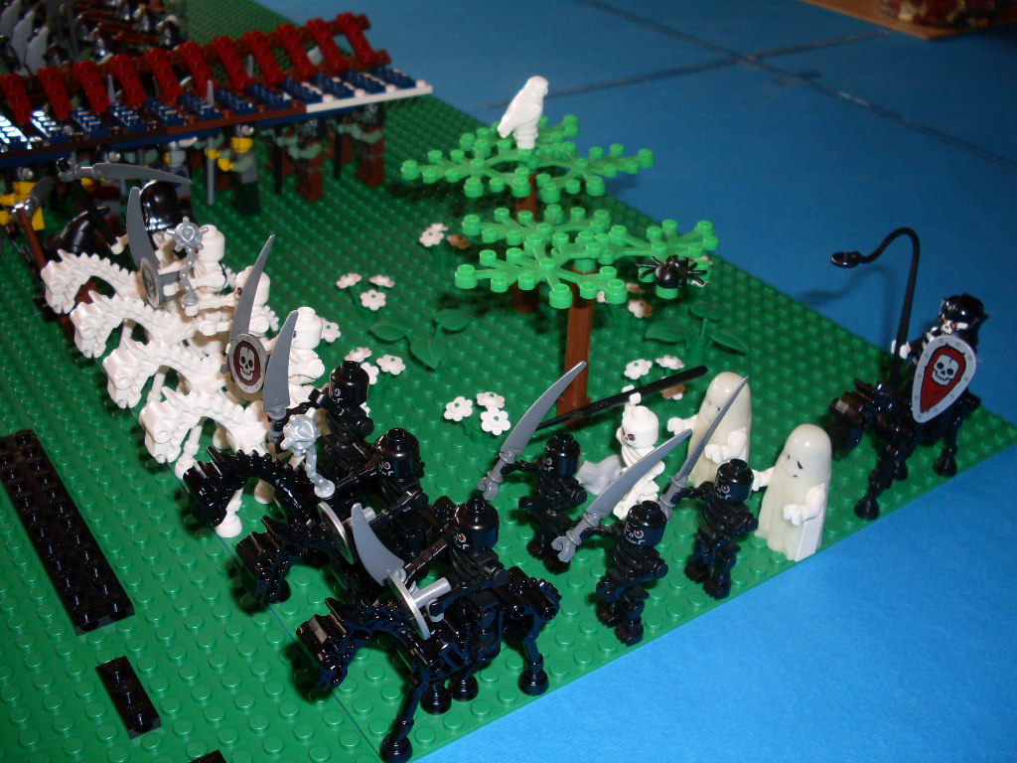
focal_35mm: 38
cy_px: 382
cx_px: 508
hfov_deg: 49.0
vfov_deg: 37.7
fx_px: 1116
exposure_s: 1/45
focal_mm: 6.3
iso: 100
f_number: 2.8
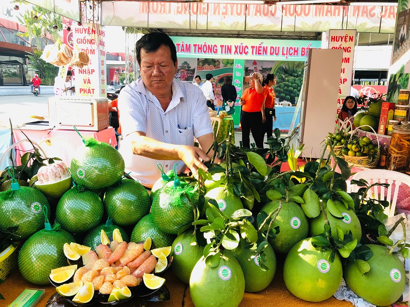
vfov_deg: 49.7
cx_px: 205
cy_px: 154
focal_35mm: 28
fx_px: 332
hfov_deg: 63.4
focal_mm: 4
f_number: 1.8
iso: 25
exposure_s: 1/100
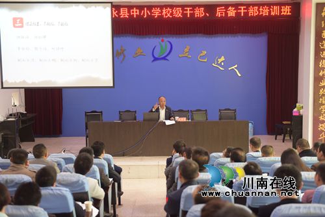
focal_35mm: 52
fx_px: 470
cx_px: 162
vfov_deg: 26.0
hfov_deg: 38.2
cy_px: 108
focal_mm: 52
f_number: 2.8
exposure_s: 1/40
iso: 500
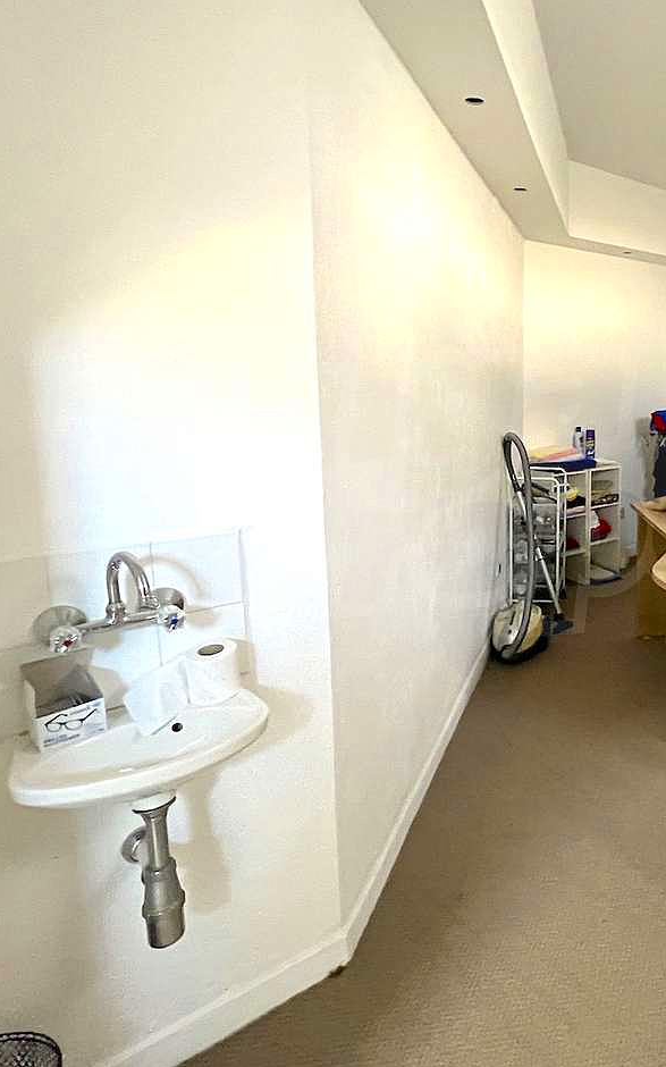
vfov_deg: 79.4
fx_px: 639
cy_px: 474
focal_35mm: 22
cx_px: 610
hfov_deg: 48.6
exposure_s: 1/50
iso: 640
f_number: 1.8
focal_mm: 1.57
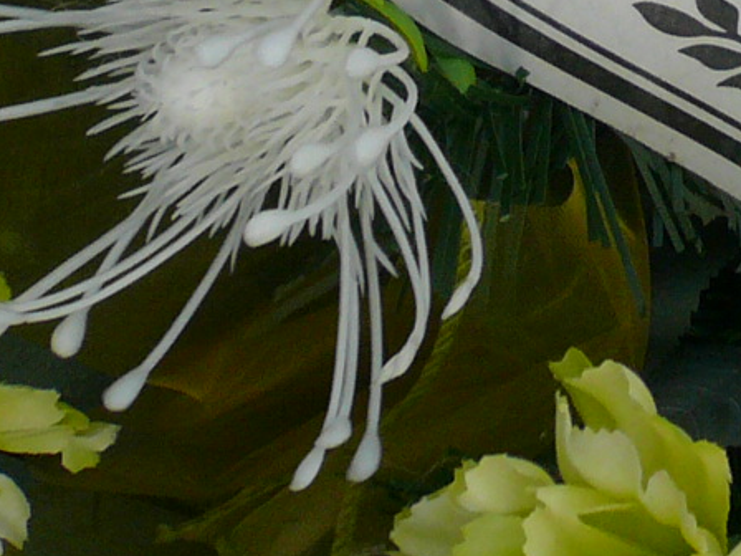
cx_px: 1171
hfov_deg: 14.2
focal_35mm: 128
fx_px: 2740
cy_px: -587
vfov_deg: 10.5
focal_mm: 4.6
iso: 100
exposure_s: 1/500
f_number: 2.8
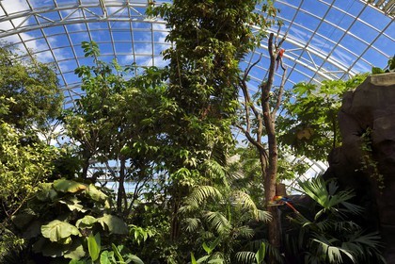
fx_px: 340
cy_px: 132
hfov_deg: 60.3
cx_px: 198
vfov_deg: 42.3
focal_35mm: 31
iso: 400
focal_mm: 31
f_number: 13
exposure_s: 1/200
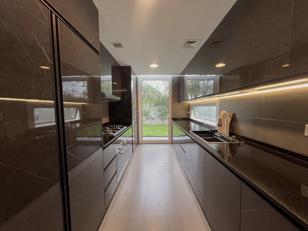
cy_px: 116
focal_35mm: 13
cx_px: 154
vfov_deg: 89.9
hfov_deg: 106.2
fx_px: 116
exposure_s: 1/100
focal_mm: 1.57
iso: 80
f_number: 1.8
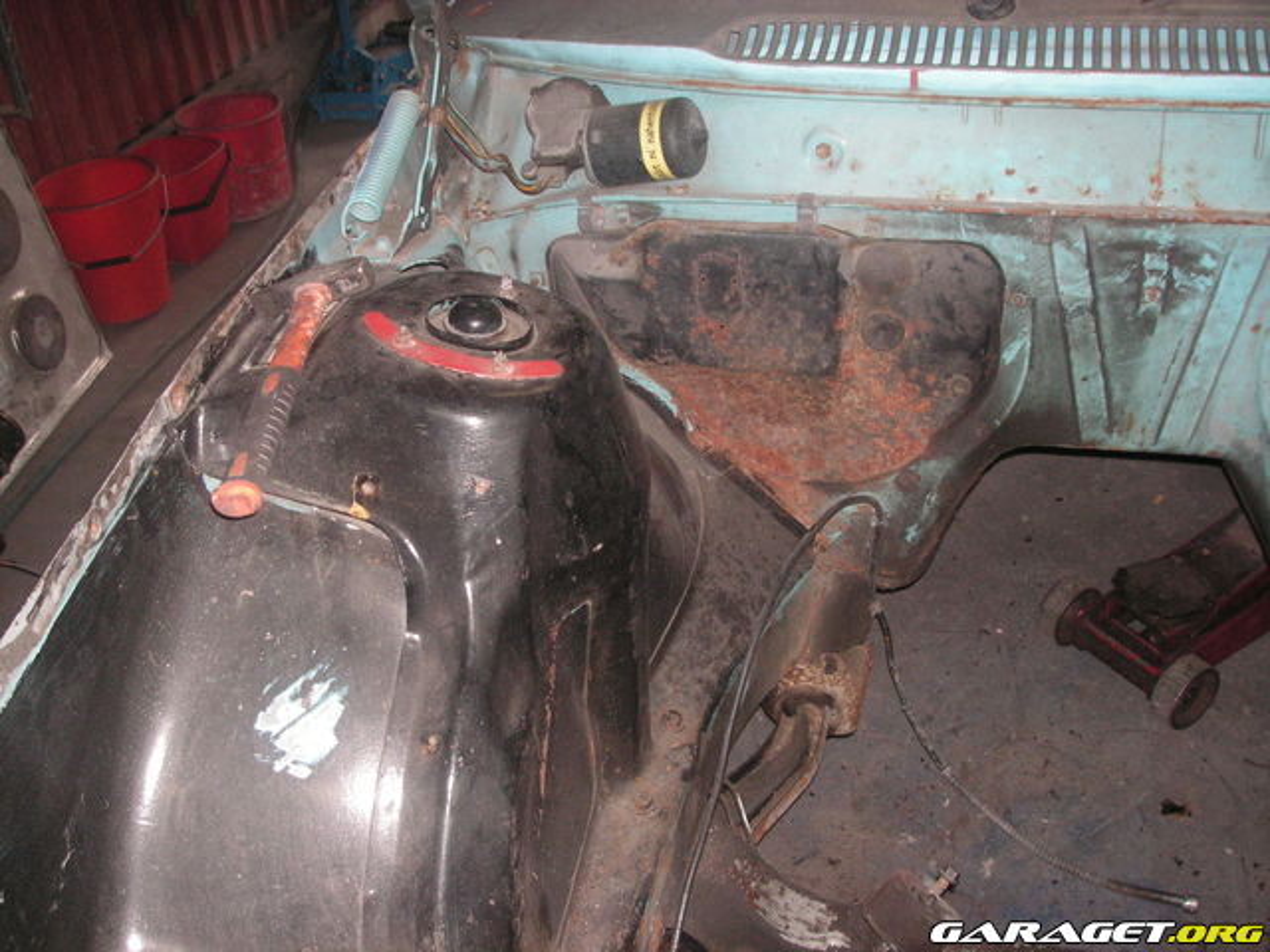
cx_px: 635
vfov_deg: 37.7
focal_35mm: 38
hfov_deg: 49.0
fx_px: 1394
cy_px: 476
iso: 160
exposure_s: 1/45
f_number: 3.3
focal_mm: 6.3
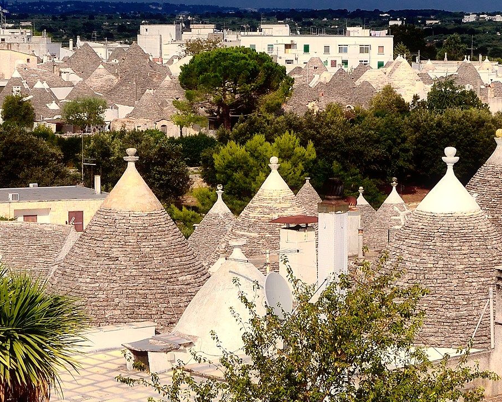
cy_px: 211
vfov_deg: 11.8
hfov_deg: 14.8
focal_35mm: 130
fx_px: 1935
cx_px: 235
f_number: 11
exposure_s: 1/500
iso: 220
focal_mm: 35
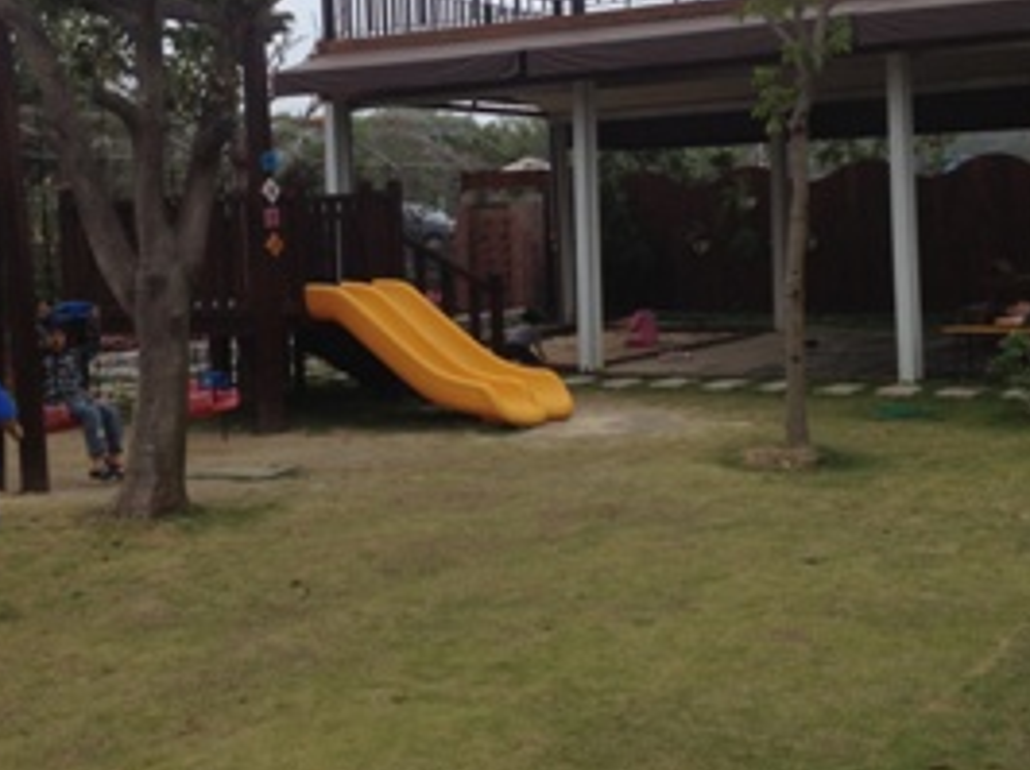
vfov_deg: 24.5
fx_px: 1754
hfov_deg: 32.7
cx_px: 434
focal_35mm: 59
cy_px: 209
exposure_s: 1/620
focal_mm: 4.28
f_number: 2.4
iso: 64
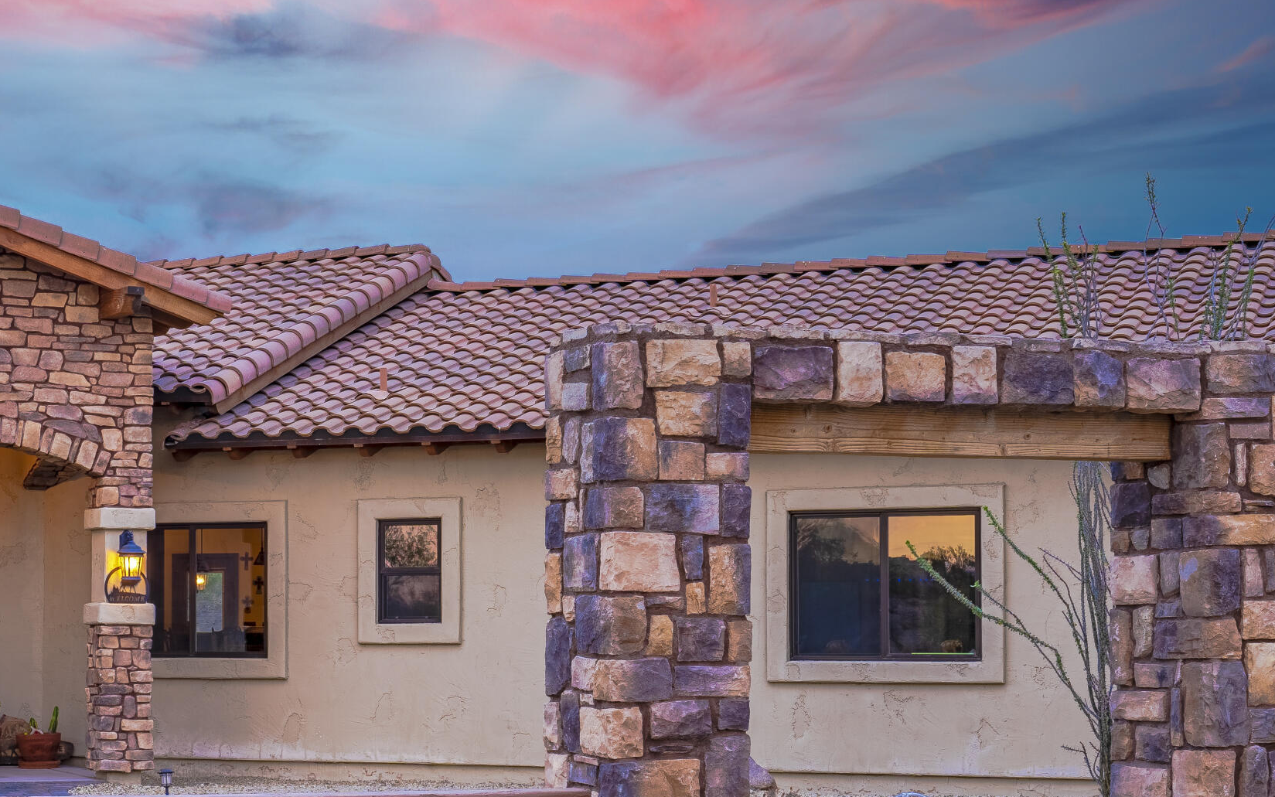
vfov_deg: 17.1
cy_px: 610
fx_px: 2641
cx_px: 280
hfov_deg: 26.7
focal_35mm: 76
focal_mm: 41
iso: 100
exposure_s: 1/160
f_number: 9
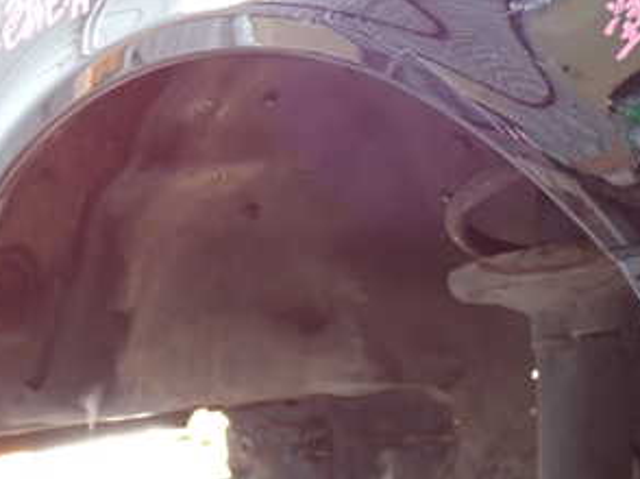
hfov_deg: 20.4
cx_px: 429
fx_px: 1773
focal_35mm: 96
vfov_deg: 15.3
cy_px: 83
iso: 250
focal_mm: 8.4
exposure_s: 1/50
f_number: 3.1
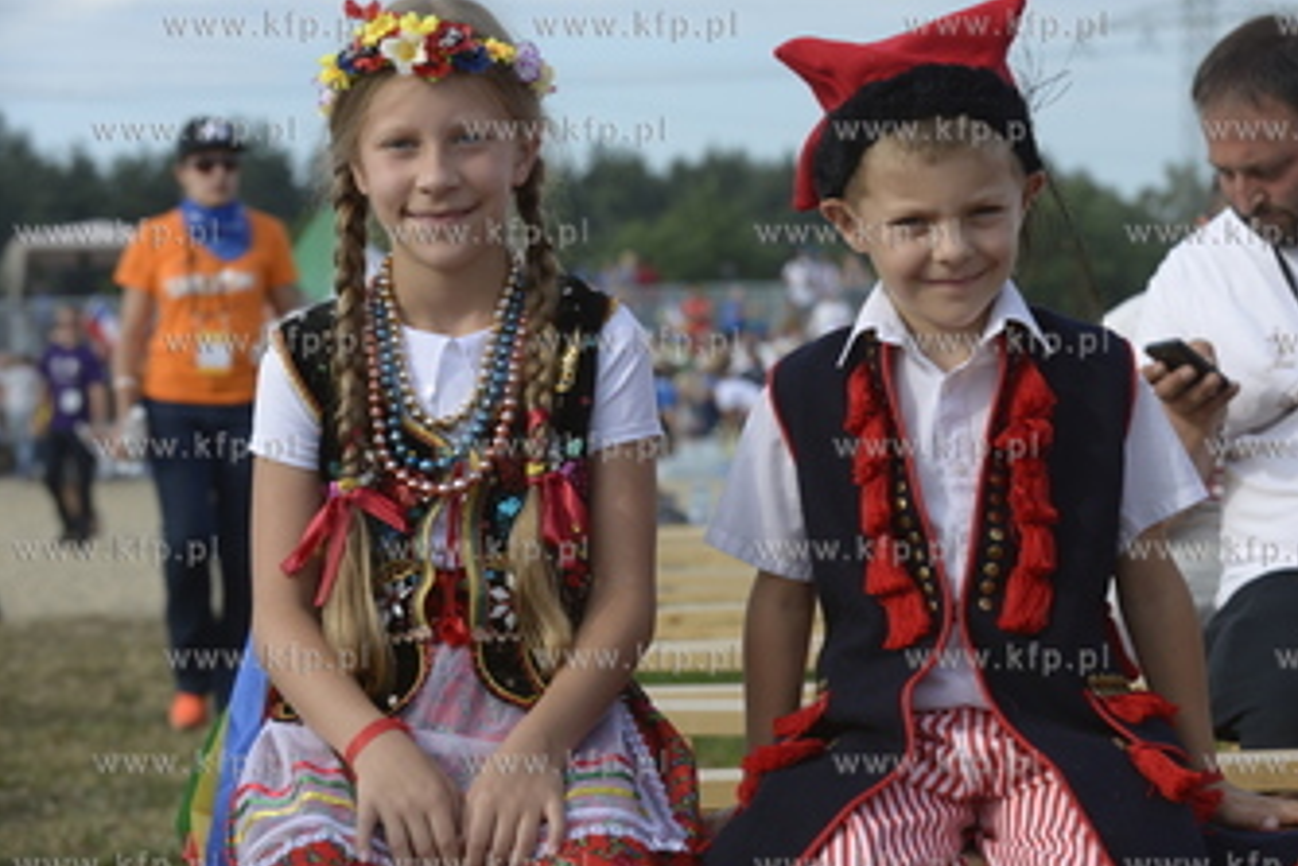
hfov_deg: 19.8
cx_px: 773
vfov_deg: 13.3
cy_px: 394
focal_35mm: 103
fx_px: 3715
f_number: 5.6
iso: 400
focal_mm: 86
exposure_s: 1/1000
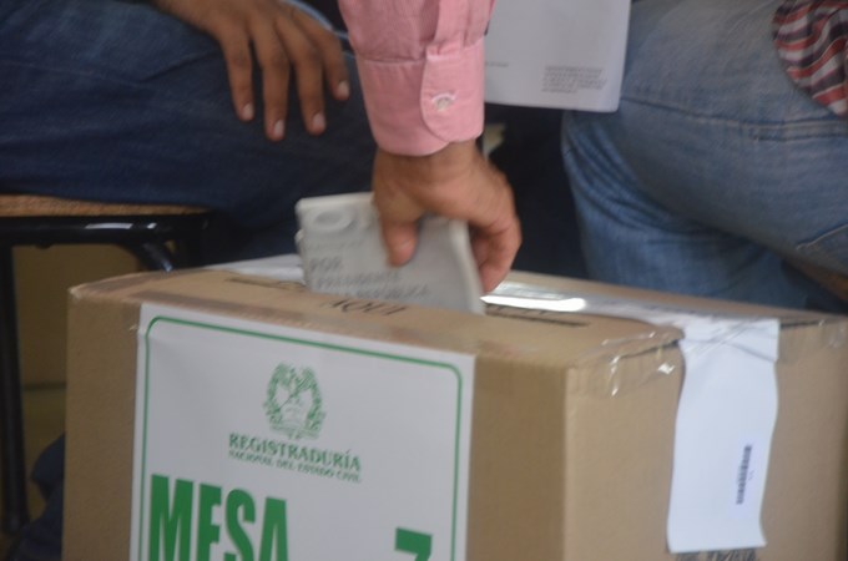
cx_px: 424
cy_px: 280
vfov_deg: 8.7
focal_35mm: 158
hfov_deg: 13.1
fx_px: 3701
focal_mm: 105
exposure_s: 1/25
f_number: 5.6
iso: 1600
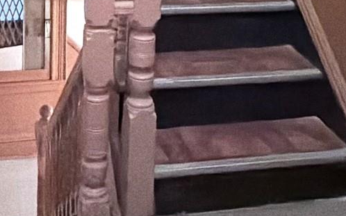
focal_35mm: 61
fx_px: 575
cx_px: 88
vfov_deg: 17.5
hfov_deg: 32.9
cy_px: -166
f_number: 2.2
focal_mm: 2.22
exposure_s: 1/30
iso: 4000
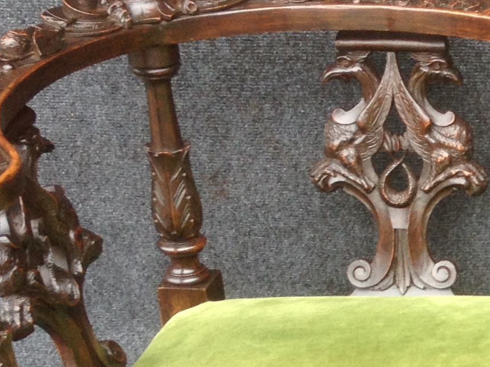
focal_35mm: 133
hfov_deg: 13.5
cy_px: 364
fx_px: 1882
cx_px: 848
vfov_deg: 11.0
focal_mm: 4.28
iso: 50
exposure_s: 1/120
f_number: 2.4
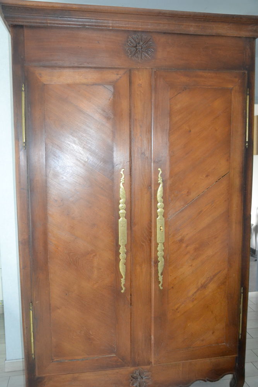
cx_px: 129
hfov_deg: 41.7
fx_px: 338
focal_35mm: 32
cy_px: 194
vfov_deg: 59.5
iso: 3200
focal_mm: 21
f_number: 3.8
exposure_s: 1/60
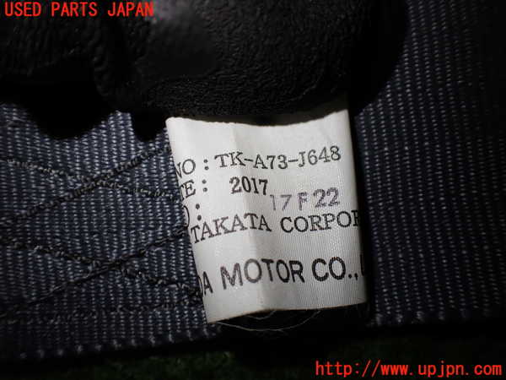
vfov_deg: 46.8
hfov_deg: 60.0
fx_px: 439
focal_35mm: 30
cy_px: 190
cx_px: 253
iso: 100
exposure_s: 1/160
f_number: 2.3
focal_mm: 5.4
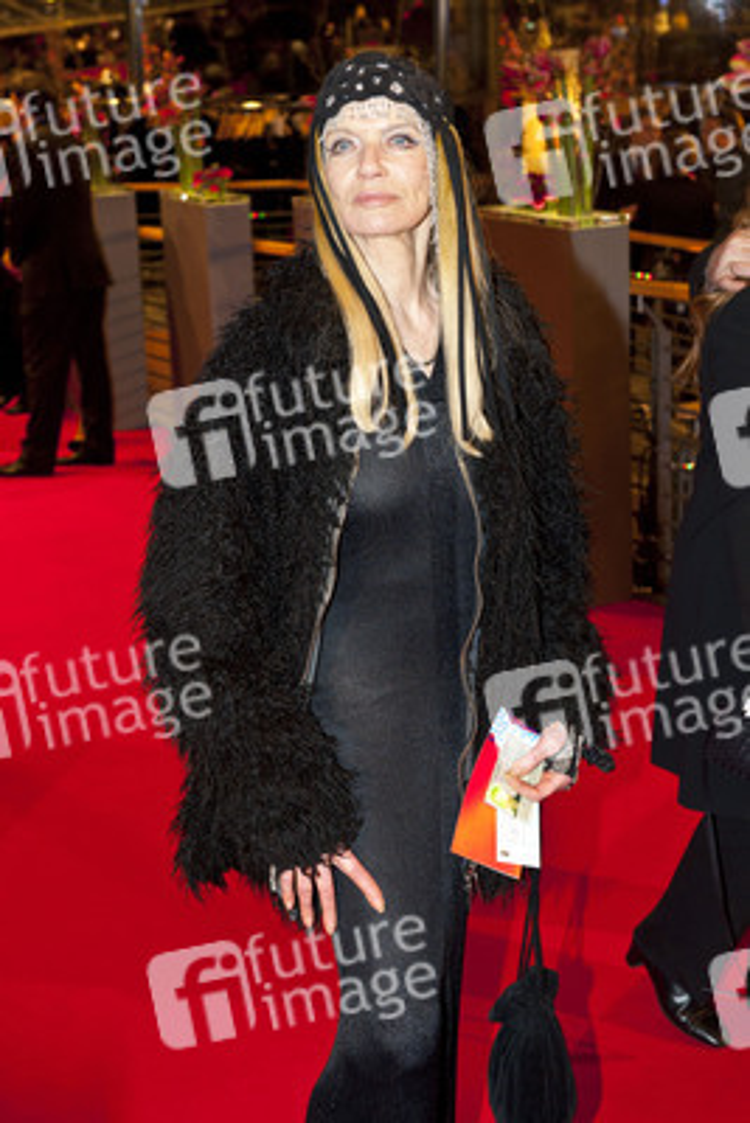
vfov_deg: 34.5
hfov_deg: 23.4
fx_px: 1811
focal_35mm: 58
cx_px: 375
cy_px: 562
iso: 1600
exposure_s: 1/160
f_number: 5.6
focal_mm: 58
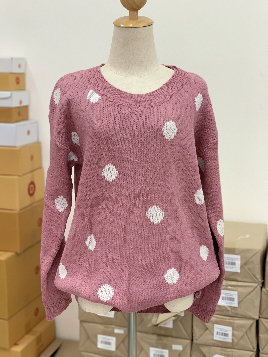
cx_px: 132
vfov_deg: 35.5
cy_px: 172
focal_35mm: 54
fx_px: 557
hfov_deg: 27.0
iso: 80
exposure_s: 1/50
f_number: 2.4
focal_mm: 6
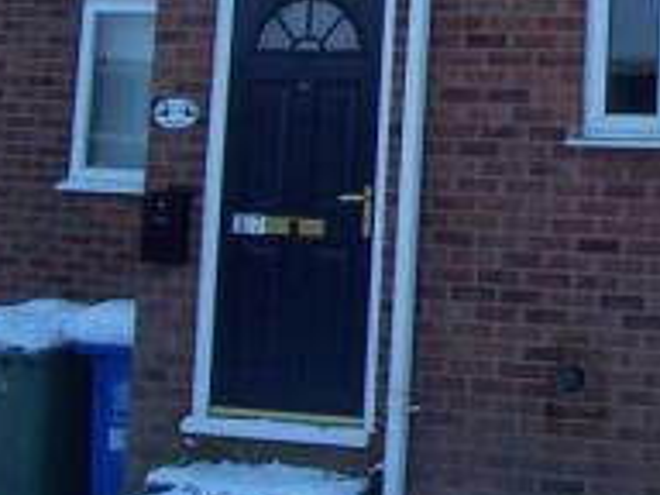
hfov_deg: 17.4
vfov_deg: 13.9
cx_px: 954
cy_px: -105
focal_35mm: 103
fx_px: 1964
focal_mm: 5.6
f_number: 5.6
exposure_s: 1/180
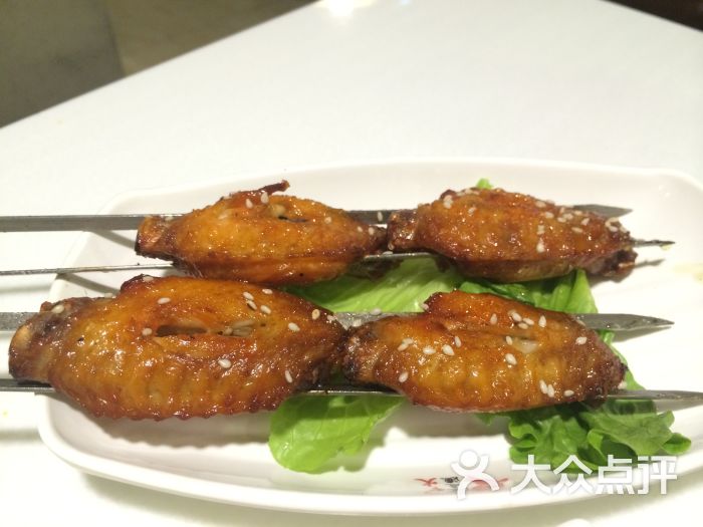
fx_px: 609
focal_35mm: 30
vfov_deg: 46.8
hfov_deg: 60.0
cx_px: 352
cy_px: 264
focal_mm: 4.12
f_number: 2.2
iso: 250
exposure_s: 1/33
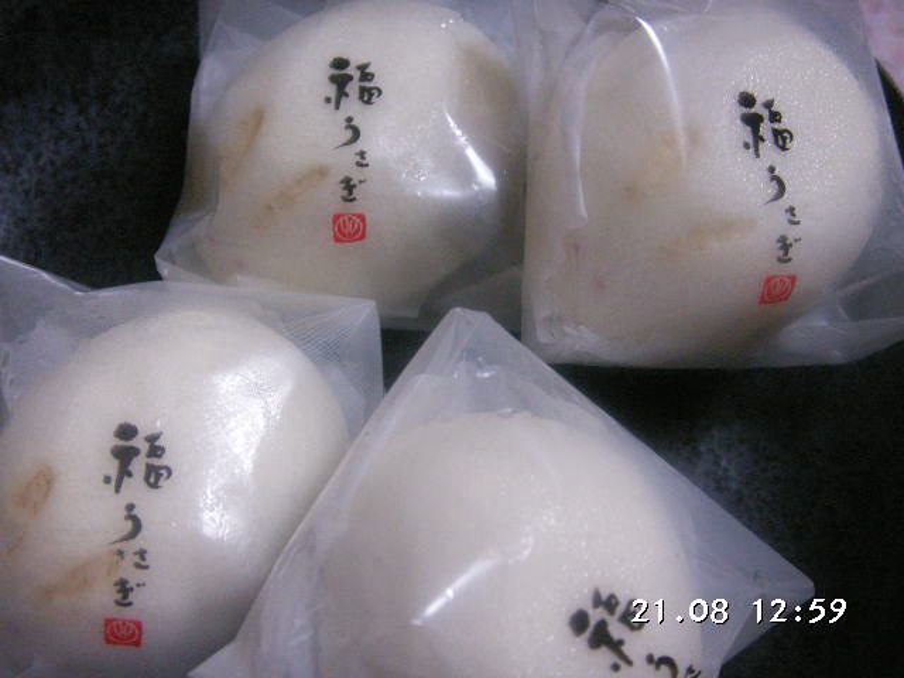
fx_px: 966
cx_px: 452
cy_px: 339
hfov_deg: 50.1
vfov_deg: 38.7
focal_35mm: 37
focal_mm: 7.7
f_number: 3.5
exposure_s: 1/20
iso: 160
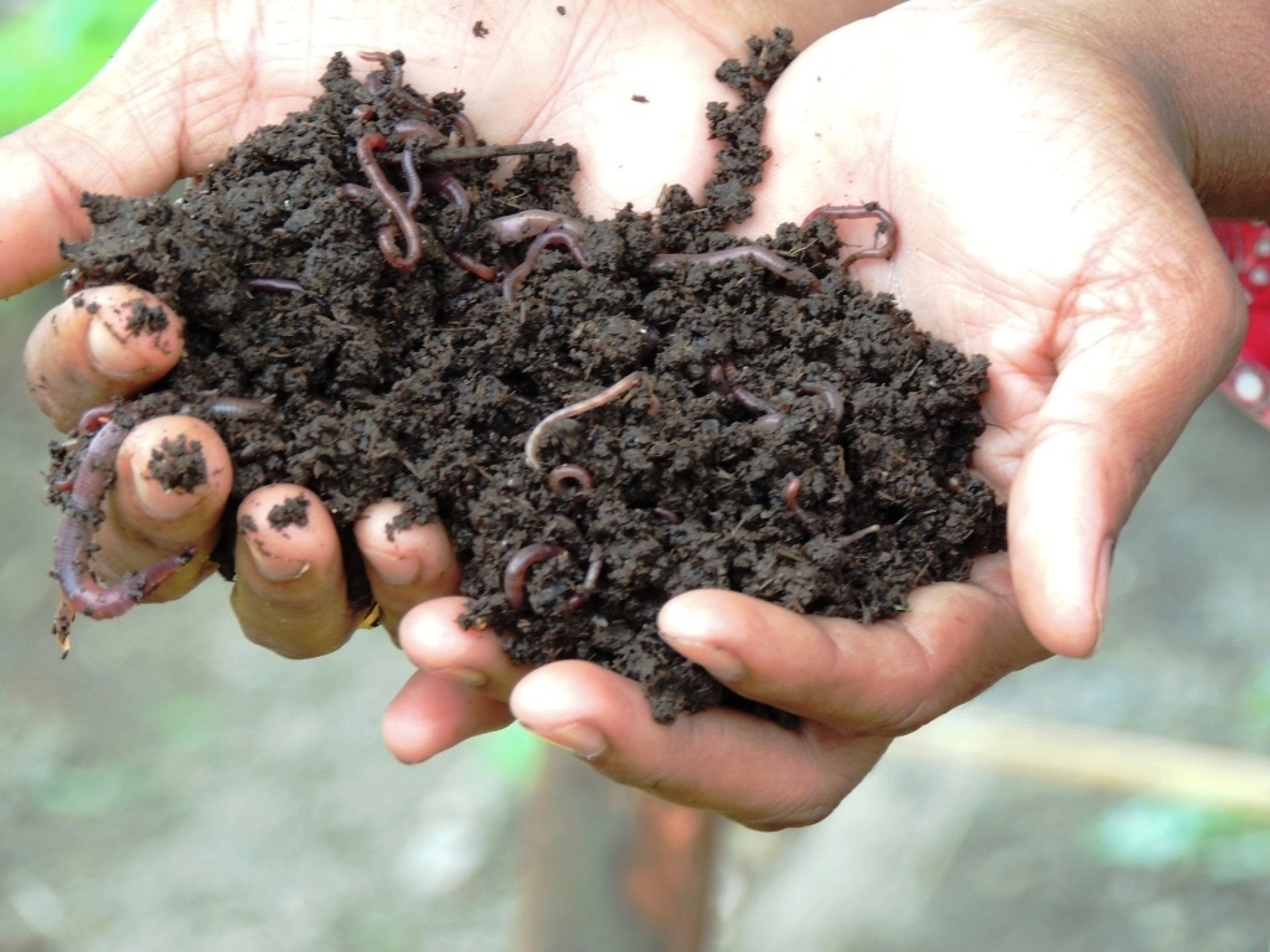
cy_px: 476
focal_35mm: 325
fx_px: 11924
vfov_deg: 4.6
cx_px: 635
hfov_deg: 6.1
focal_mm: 57.9
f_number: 4.8
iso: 320
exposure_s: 1/60
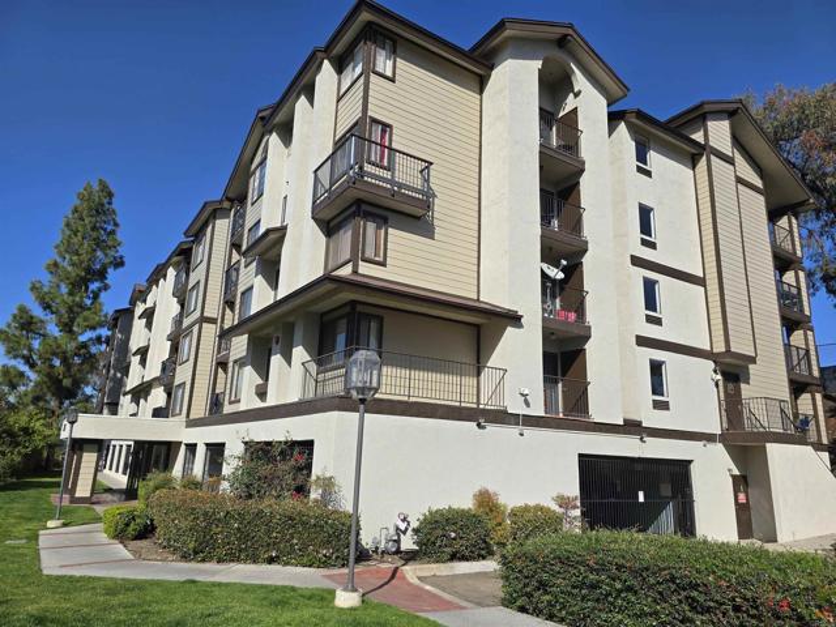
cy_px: 314
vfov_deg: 58.9
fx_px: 555
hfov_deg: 73.9
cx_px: 418
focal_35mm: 23
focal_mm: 6.3
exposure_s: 1/1199
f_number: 1.7
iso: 12
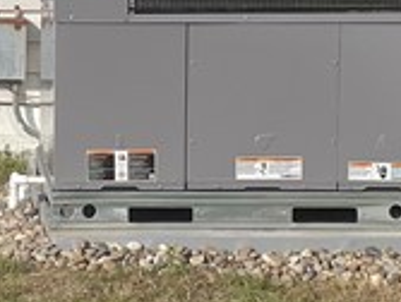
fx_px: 1846
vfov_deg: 9.3
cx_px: -41
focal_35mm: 159
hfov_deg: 12.2
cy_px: 0
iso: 32
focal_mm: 4.2
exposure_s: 1/4651
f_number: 1.6
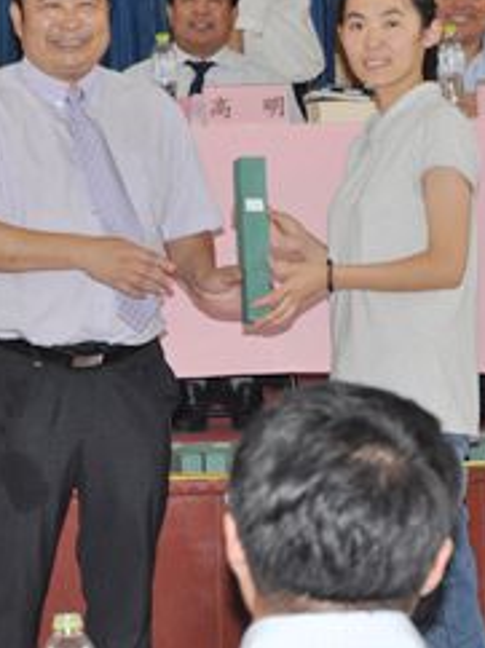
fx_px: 2901
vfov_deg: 12.7
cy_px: 194
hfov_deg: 9.6
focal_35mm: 155
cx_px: 252
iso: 640
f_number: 5
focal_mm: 50
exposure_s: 1/60
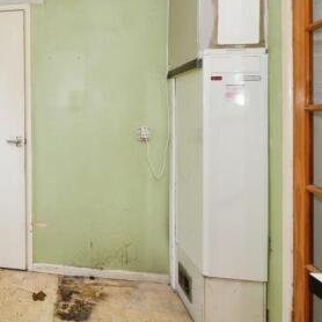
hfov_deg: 46.4
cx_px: 9
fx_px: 316
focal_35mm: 30
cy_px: 130
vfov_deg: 53.7
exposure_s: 1/60
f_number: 8
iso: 400
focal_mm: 10
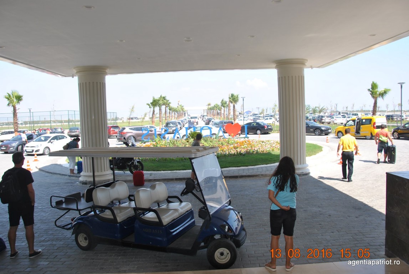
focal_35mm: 27
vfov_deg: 48.1
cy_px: 137
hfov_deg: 67.3
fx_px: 307
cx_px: 204
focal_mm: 18
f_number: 5.6
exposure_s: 1/200
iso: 100
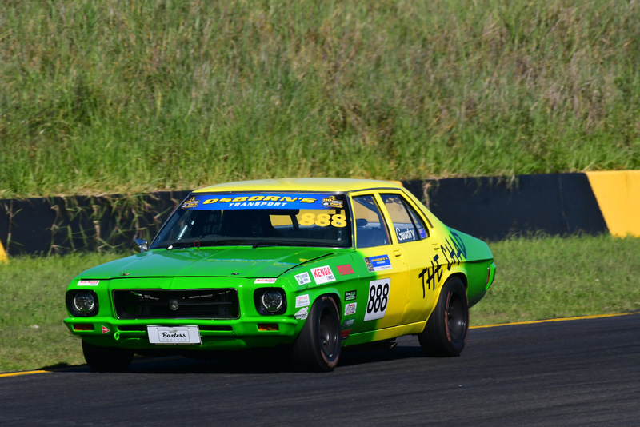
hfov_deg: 2.7
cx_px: 320
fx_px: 13337
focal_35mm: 750
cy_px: 214
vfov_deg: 1.8
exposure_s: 1/640
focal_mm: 500
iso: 400
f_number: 13
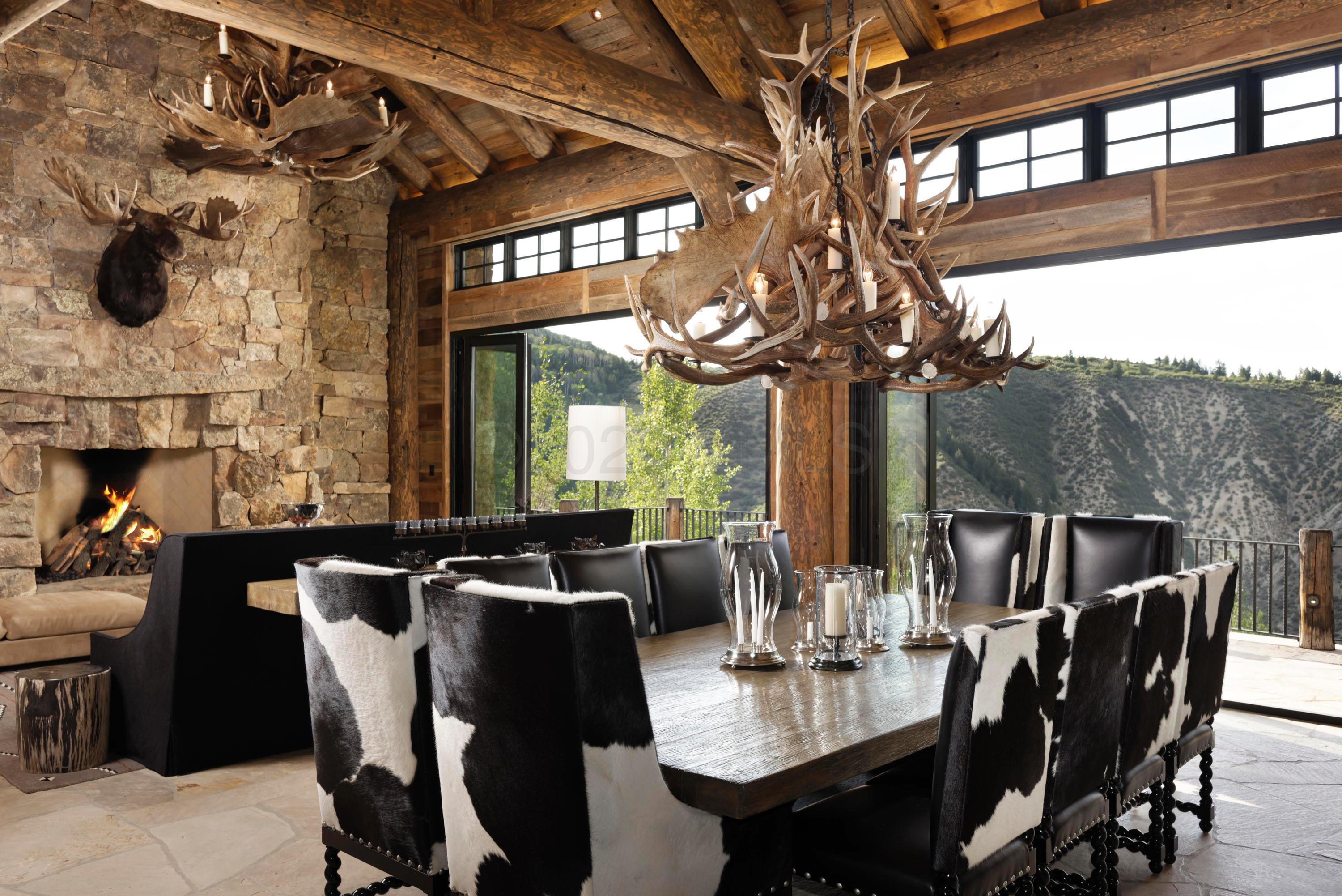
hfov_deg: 65.5
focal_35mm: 28
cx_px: 671
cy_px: 448
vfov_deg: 46.4
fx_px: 1044
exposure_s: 1/20
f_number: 7.1
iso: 200
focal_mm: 28
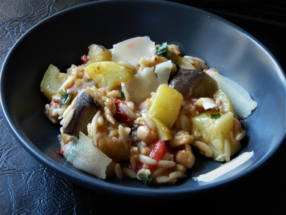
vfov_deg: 21.0
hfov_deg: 27.8
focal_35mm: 70
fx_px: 578
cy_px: 108
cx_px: 143
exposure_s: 1/15
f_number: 4
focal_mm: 12.6
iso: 400
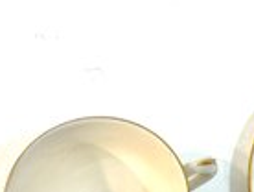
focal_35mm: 129
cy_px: 204
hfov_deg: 15.0
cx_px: 262
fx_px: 948
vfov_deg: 11.4
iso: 25
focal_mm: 5.96
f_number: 1.6
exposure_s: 1/160
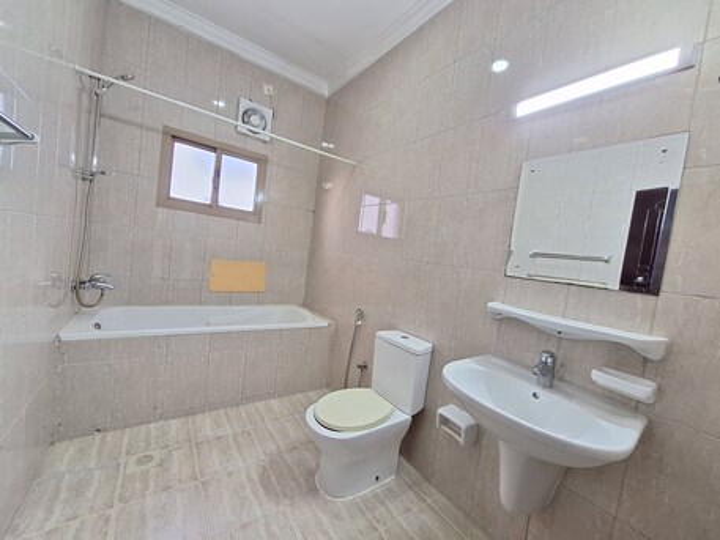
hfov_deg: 106.2
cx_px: 360
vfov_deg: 89.9
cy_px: 270
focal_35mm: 13
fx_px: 270
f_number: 2.2
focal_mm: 1.74
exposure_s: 1/25
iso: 160
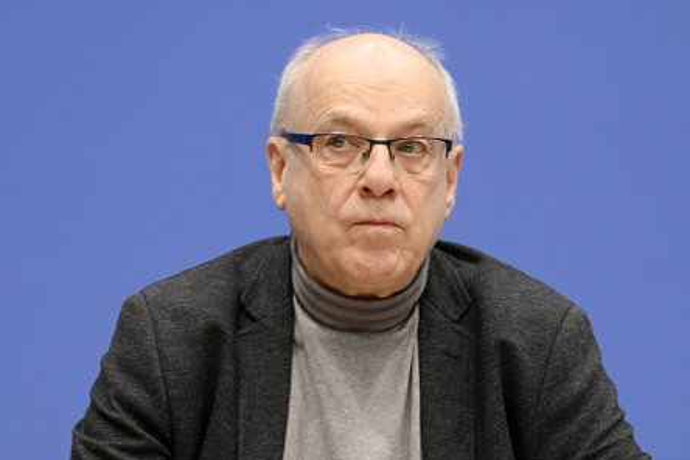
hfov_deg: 15.0
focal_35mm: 137
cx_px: 347
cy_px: 230
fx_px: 2626
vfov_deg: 10.0
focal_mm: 135
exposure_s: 1/400
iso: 5000
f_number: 6.3
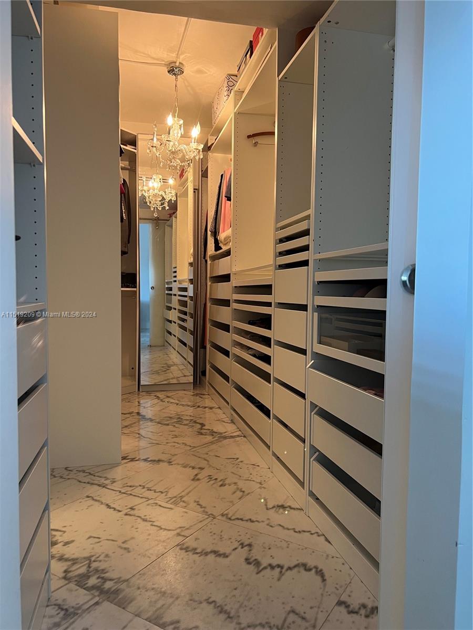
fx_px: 474
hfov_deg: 53.1
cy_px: 315
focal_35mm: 26
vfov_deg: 67.3
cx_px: 236
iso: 160
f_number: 1.5
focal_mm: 5.7
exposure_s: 1/60
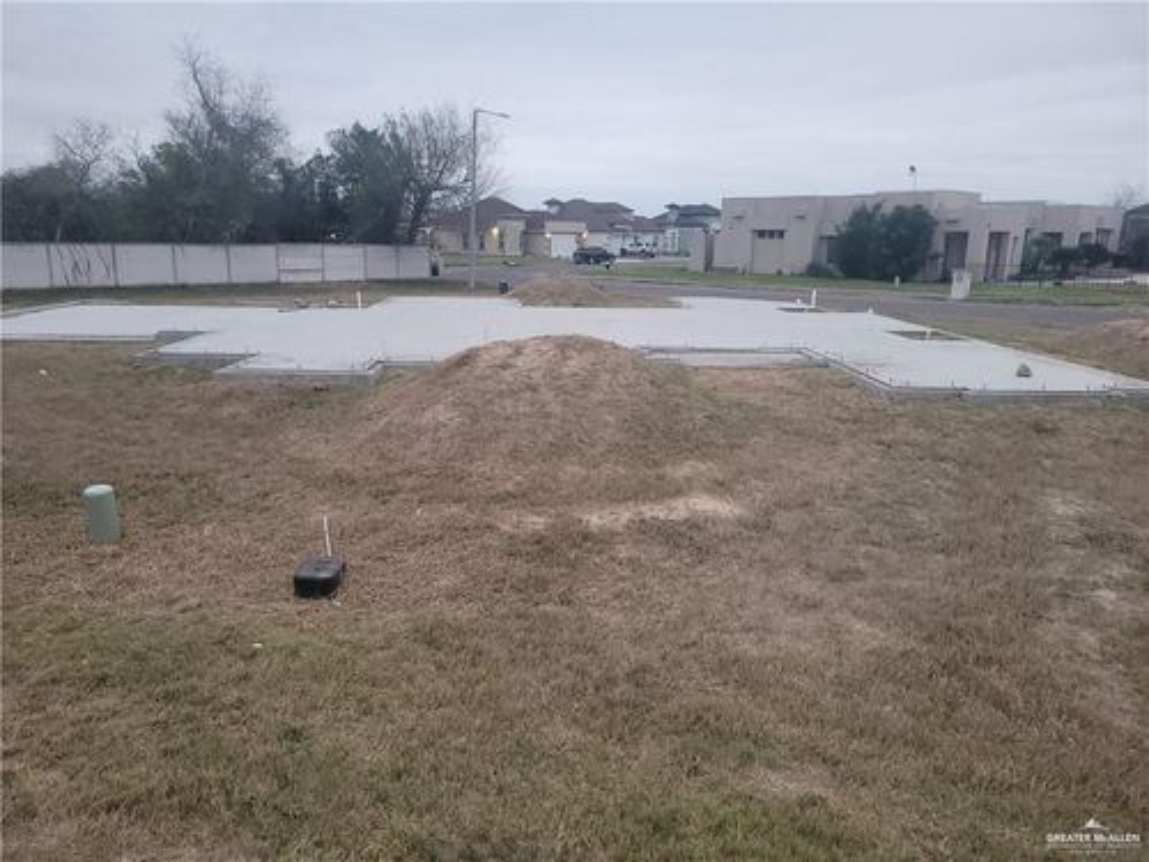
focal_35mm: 26
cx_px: 574
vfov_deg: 53.1
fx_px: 863
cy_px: 431
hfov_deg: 67.3
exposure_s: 1/40
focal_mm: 5.4
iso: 100
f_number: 1.8
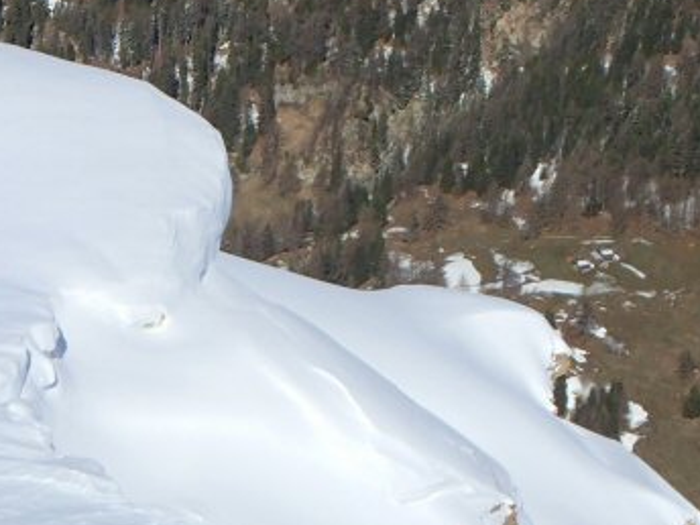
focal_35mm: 291
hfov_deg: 6.8
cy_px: 212
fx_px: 5885
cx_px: -37
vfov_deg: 5.1
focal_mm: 18
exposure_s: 1/640
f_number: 6.3
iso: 100
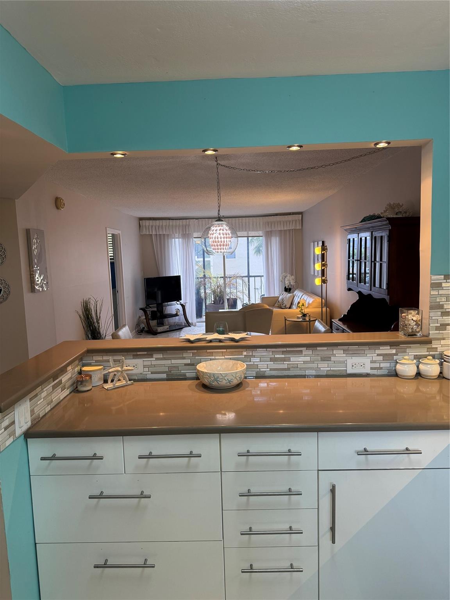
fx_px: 416
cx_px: 225
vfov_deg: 71.6
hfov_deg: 56.8
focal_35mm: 24
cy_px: 300
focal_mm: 6.76
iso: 160
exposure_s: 1/120
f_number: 1.78
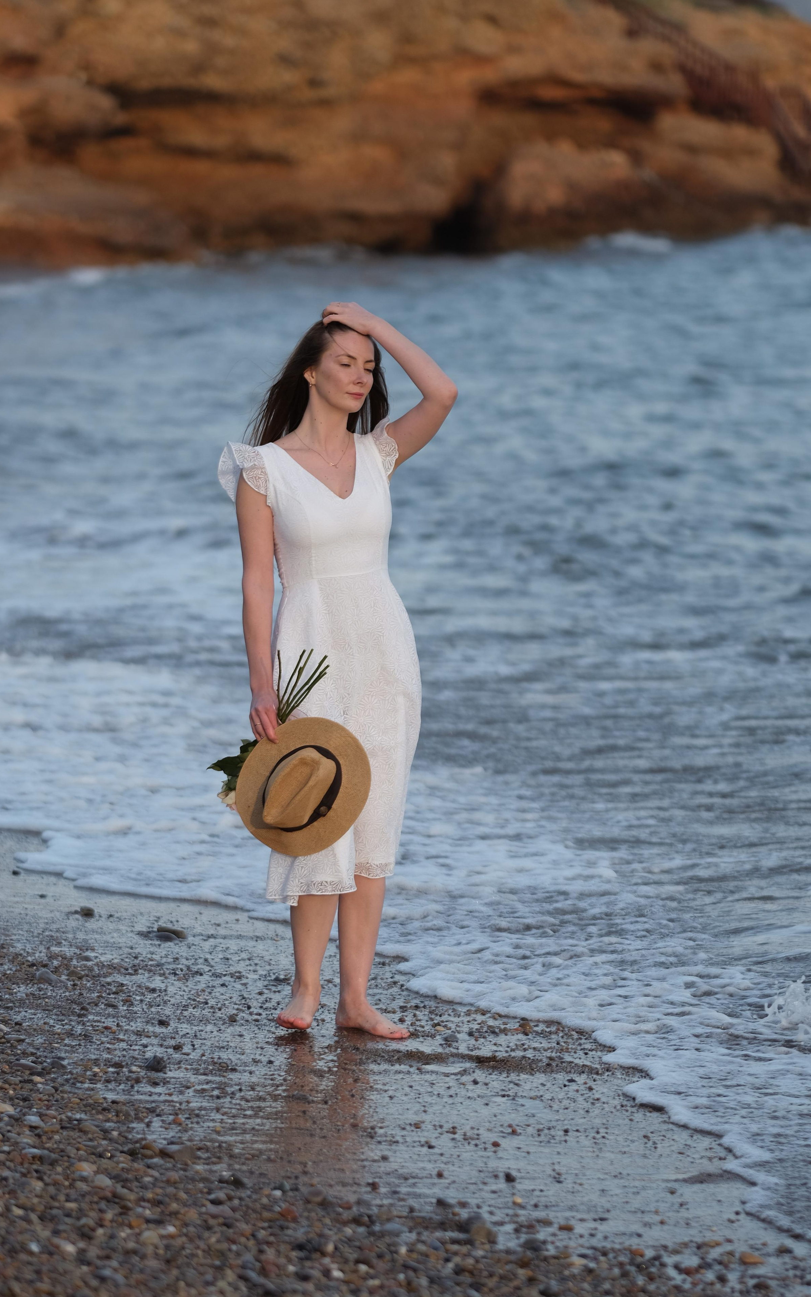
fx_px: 4880
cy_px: 649
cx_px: 420
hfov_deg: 9.5
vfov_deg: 15.1
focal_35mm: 138
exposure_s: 1/1600
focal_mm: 90
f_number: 2
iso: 160
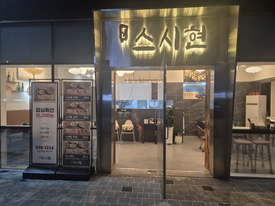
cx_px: 138
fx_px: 183
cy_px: 103
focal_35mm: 23
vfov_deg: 58.9
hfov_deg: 73.9
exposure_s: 1/120
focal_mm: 5.4
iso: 250
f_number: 1.8
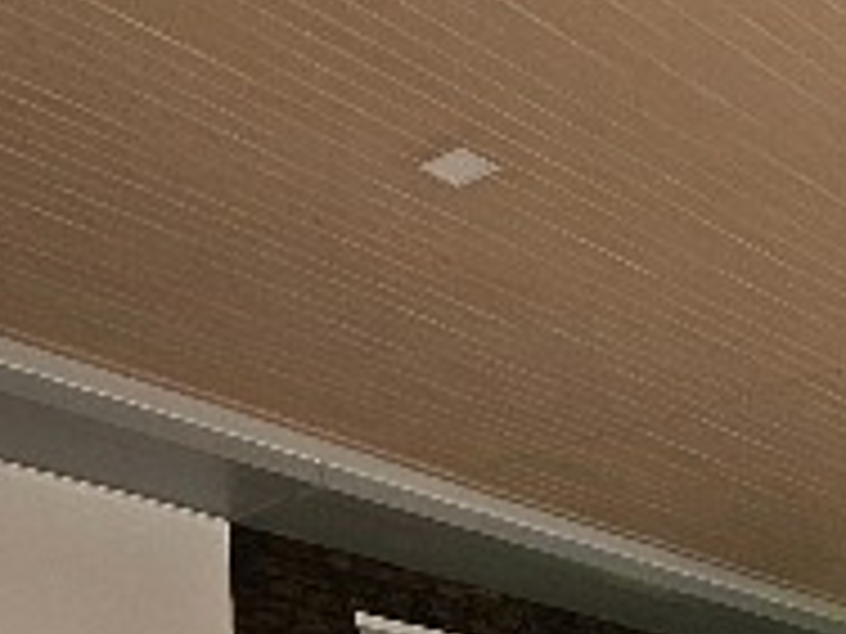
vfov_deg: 17.5
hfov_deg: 28.1
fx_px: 1686
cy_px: 1124
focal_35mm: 69
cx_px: 342
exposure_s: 1/397
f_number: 2.2
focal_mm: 1.74
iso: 32
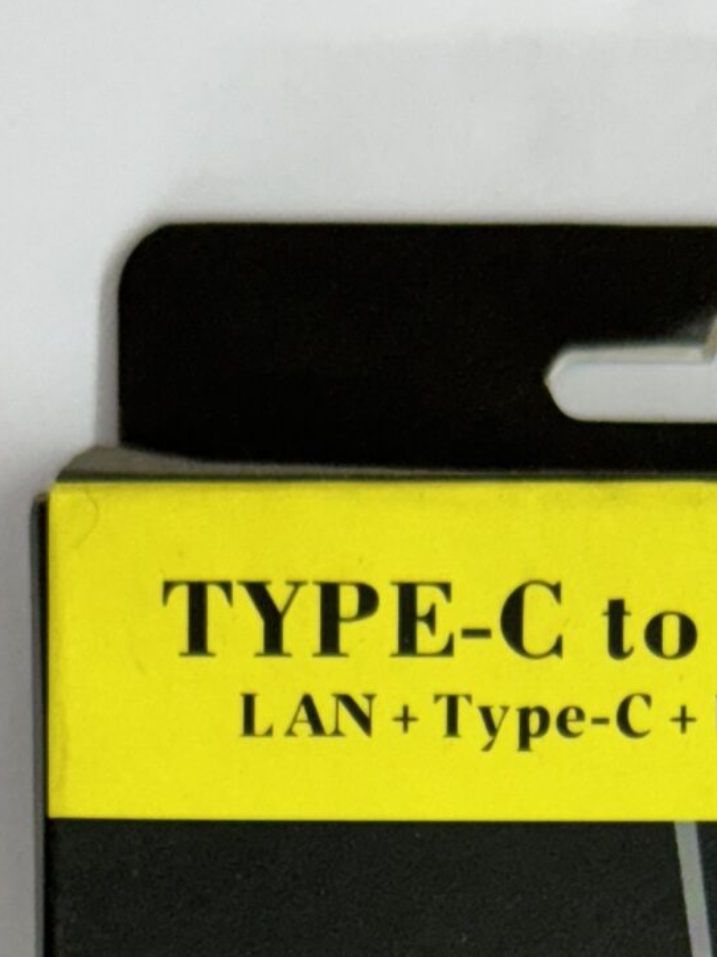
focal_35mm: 170
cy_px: 1678
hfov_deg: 8.7
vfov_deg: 10.9
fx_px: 4696
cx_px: 664
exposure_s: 1/100
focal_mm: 6.76
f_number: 1.78
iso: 125
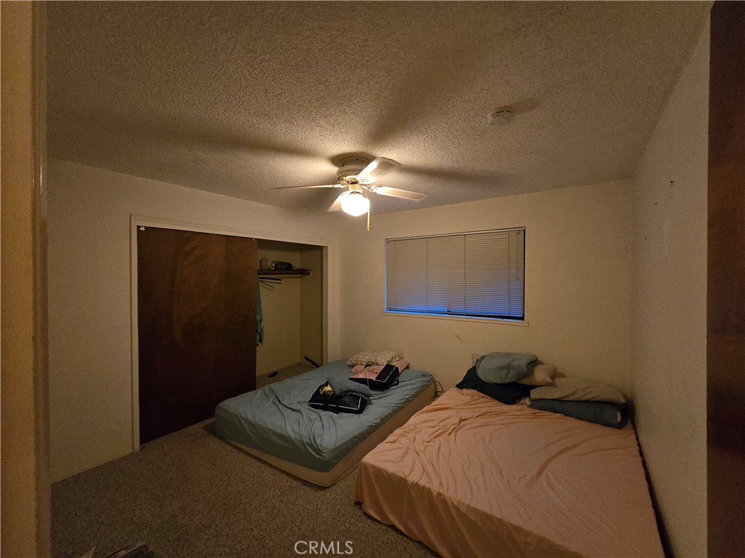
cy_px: 279
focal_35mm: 13
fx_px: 280
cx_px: 372
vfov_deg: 89.9
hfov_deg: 106.2
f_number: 2.2
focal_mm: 2.2
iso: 1250
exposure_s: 1/24
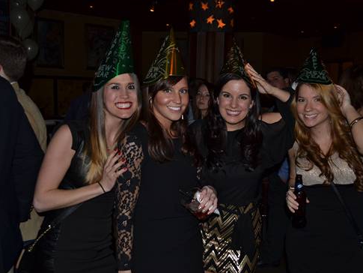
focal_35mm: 36
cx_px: 204
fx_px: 378
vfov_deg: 39.7
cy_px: 137
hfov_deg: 51.2
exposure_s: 1/4
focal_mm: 22
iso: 200
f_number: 3.8
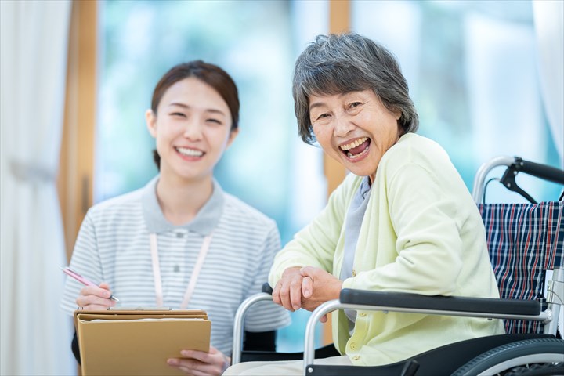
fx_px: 2115
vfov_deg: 10.2
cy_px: 188
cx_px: 282
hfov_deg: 15.2
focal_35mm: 135
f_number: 1.8
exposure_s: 1/160
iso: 800
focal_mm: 135
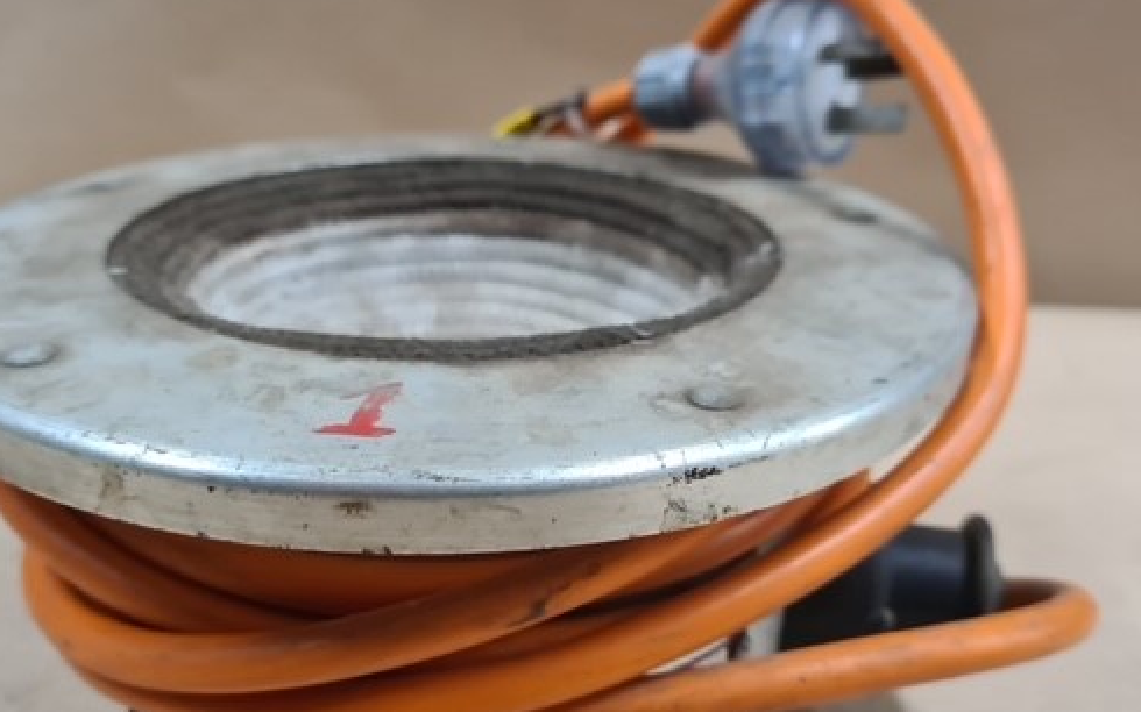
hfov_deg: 54.0
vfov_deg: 35.2
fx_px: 1119
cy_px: 430
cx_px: 545
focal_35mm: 36
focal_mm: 5.4
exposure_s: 1/50
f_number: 1.8
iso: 500
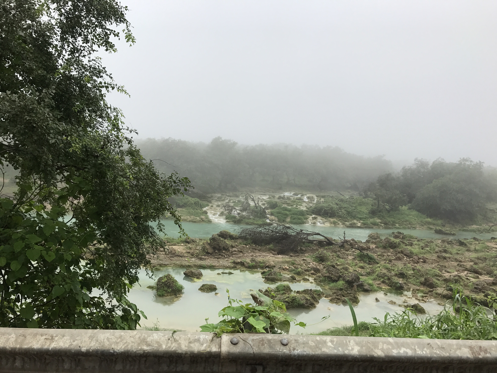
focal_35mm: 28
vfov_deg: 49.7
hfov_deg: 63.4
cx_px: 248
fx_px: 402
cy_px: 186
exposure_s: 1/643
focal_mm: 3.99
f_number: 1.8
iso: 20
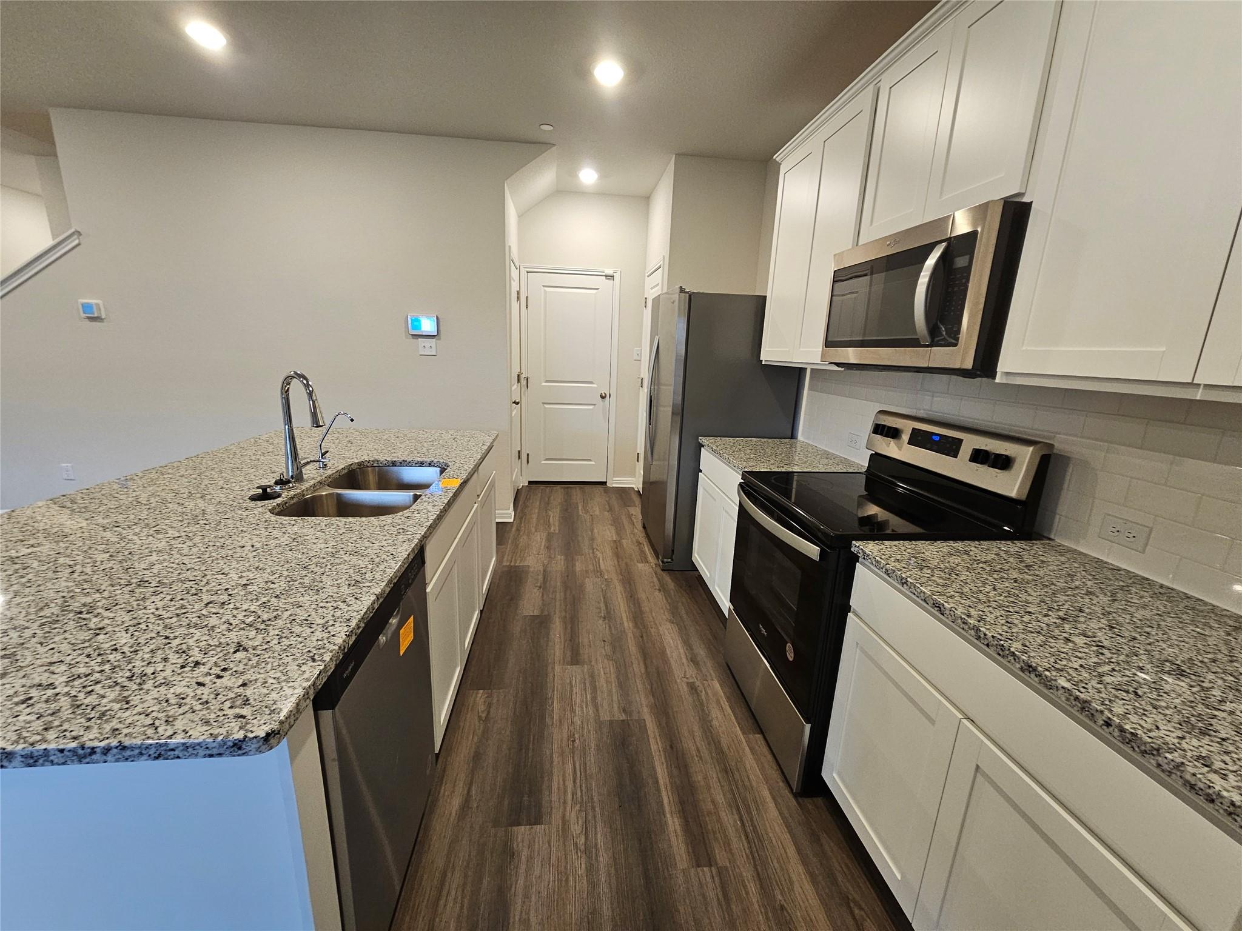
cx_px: 621
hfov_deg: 106.2
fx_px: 466
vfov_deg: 89.9
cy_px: 466
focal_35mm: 13
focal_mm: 2.2
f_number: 2.2
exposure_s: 1/60
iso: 250
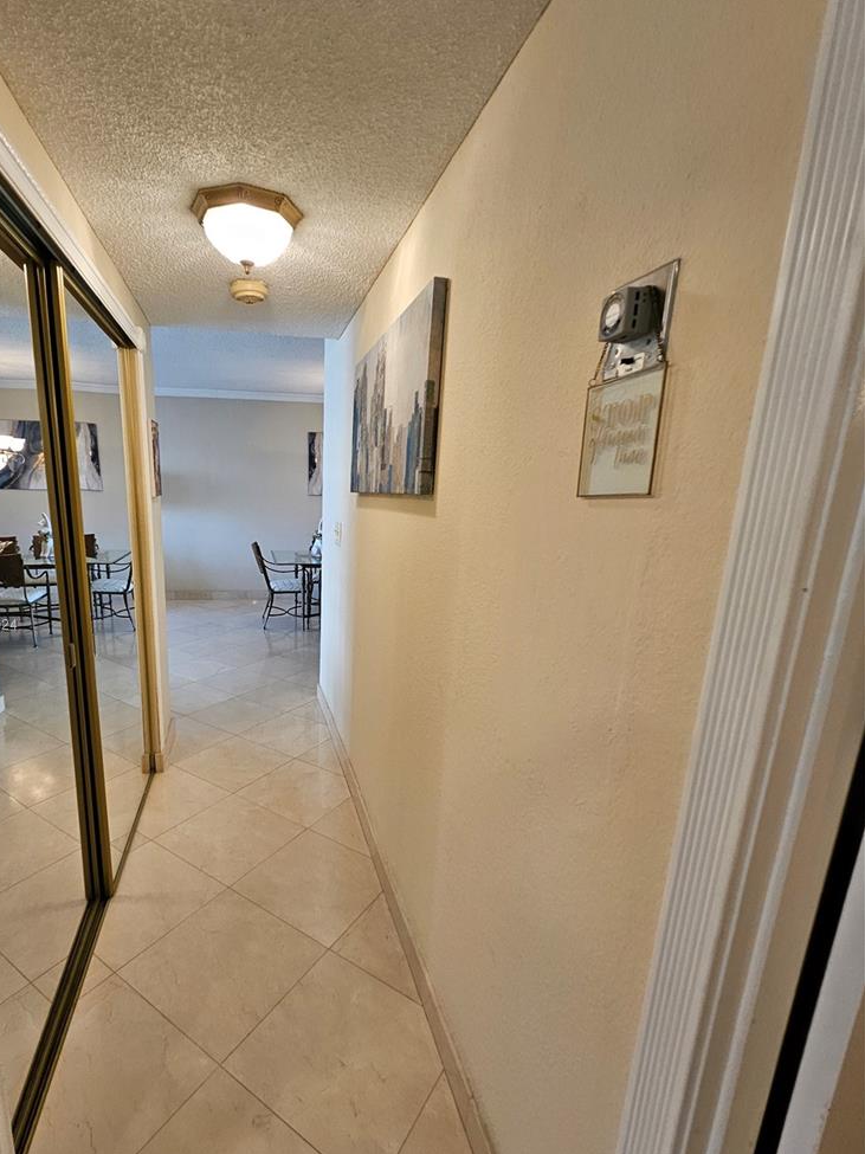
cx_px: 334
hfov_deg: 76.9
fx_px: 533
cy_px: 626
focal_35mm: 16
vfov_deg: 94.3
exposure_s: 1/60
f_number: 2.2
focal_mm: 1.74
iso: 125
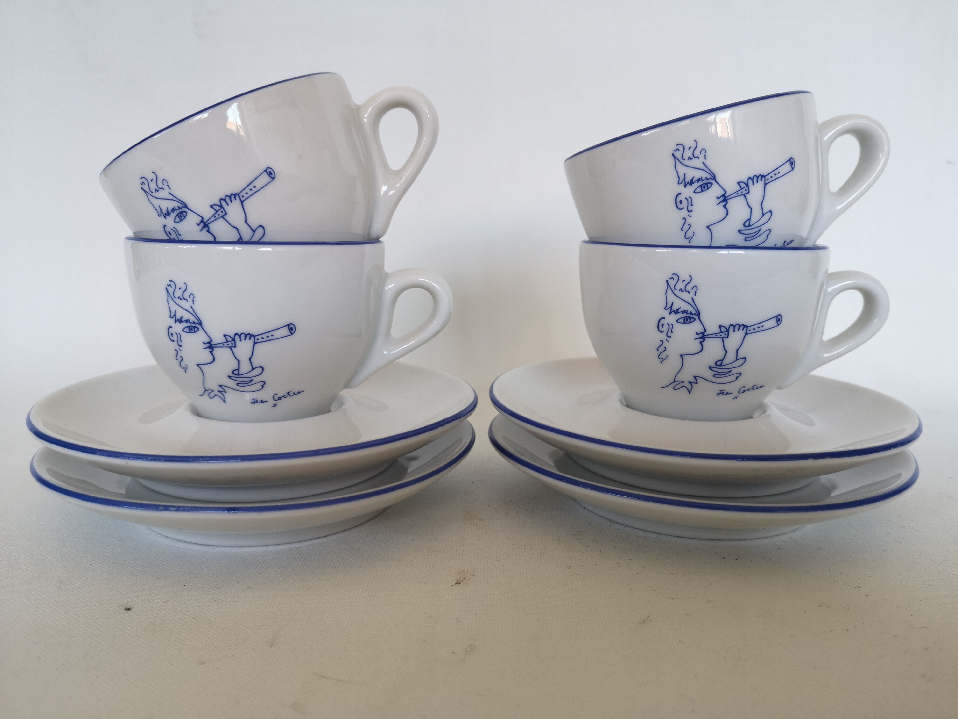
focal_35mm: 27
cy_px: 360
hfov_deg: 65.3
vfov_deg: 51.4
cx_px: 479
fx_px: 747
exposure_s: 1/50
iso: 64
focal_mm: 3.95
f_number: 1.8
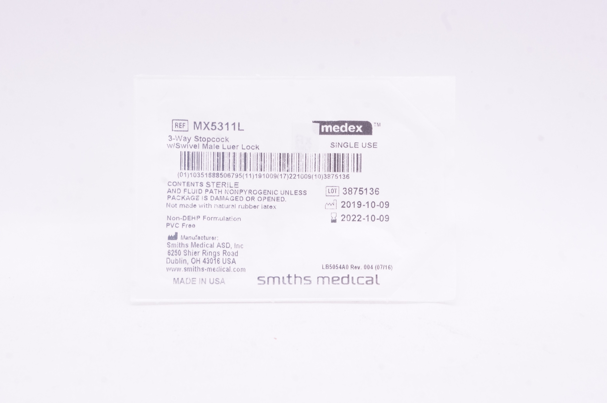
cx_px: 304
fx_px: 1288
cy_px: 202
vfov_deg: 17.8
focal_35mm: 76
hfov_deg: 26.5
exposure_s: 1/20
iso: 800
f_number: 16
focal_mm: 51
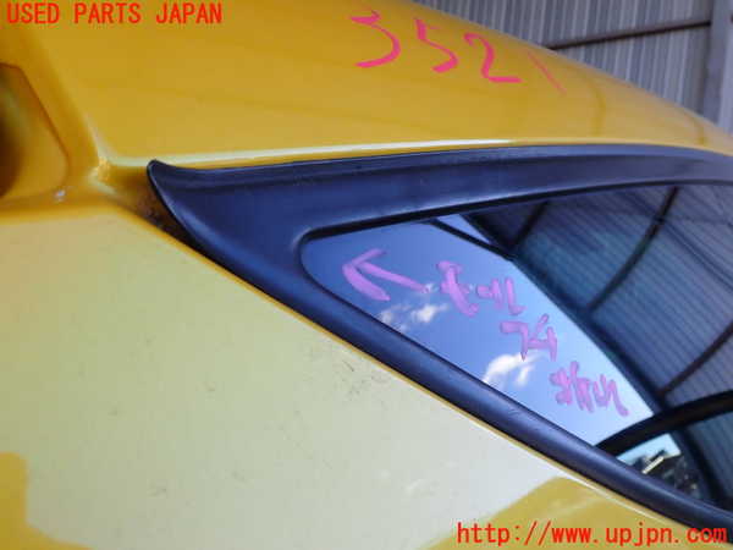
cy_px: 275
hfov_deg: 60.0
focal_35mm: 30
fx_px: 635
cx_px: 366
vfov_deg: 46.8
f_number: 3.2
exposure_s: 1/160
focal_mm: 5.4
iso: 100
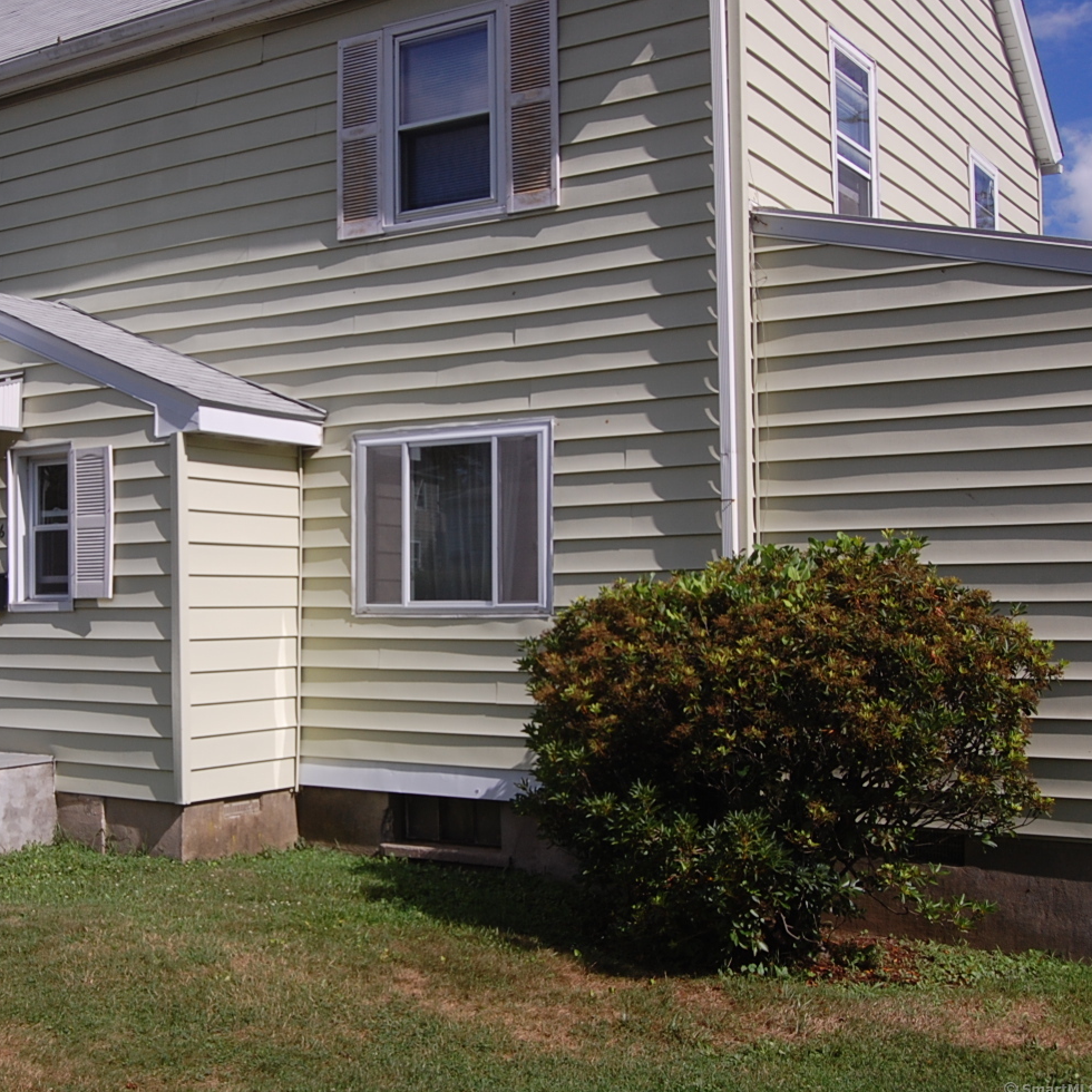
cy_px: 546
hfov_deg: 38.7
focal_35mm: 43
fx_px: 1535
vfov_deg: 39.2
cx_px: 353
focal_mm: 22
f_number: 8
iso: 200
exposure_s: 1/640
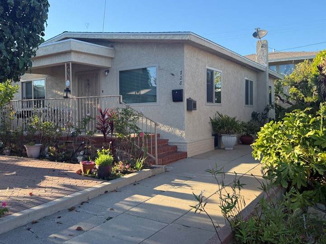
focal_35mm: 34
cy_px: 110
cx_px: 123
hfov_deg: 53.4
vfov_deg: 41.7
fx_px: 320
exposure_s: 1/1464
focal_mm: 6.76
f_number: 1.78
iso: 80
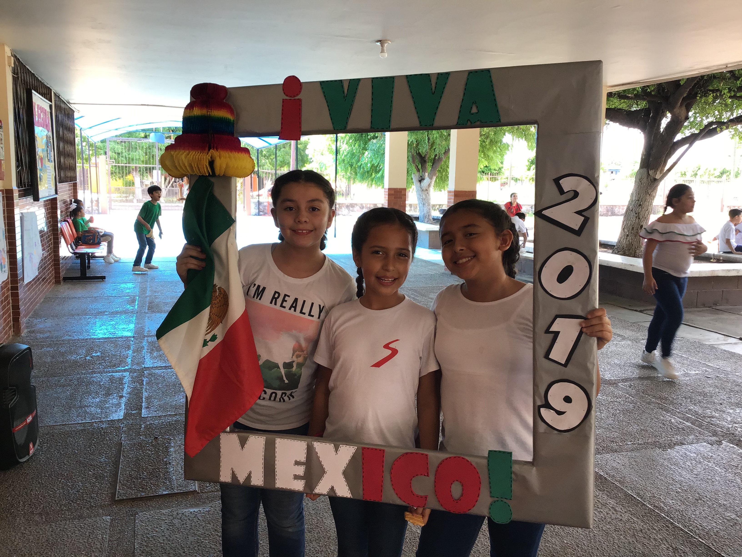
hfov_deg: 58.4
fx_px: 664
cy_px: 278
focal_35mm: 31
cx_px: 371
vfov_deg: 45.4
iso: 32
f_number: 2.4
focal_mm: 3.3
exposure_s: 1/60
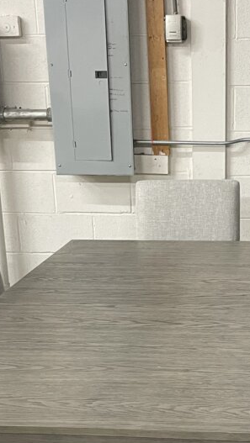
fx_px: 730
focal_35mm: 62
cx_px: 188
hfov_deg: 19.3
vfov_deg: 32.8
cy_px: 359
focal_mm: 5.1
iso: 500
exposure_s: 1/60
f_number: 1.6
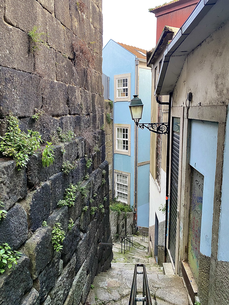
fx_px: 229
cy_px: 152
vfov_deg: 67.3
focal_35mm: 26
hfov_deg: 53.1
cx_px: 114
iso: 125
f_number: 1.8
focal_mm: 4.25
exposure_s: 1/91
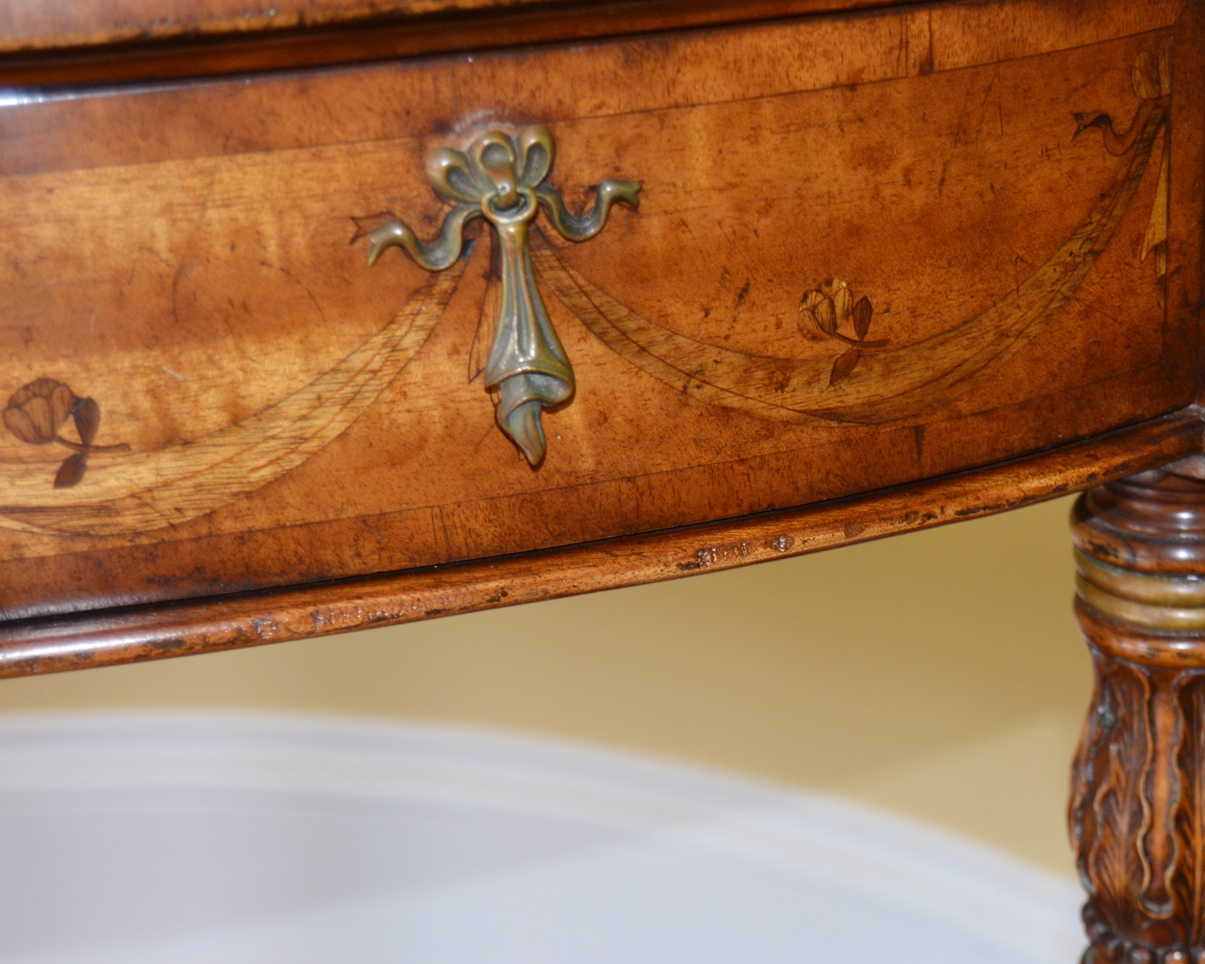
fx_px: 3138
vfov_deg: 17.4
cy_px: 599
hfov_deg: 21.5
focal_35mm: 88
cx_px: 965
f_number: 4.8
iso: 400
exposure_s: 1/80
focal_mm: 38
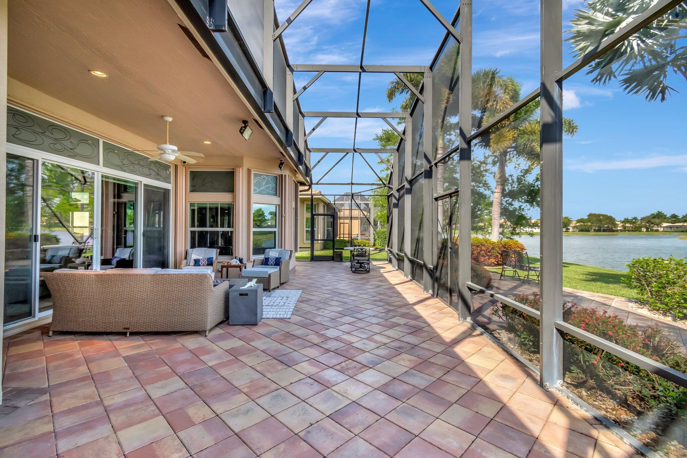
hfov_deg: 100.4
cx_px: 344
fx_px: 286
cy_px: 229
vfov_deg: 77.3
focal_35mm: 15
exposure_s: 1/640
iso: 1000
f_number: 8
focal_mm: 10
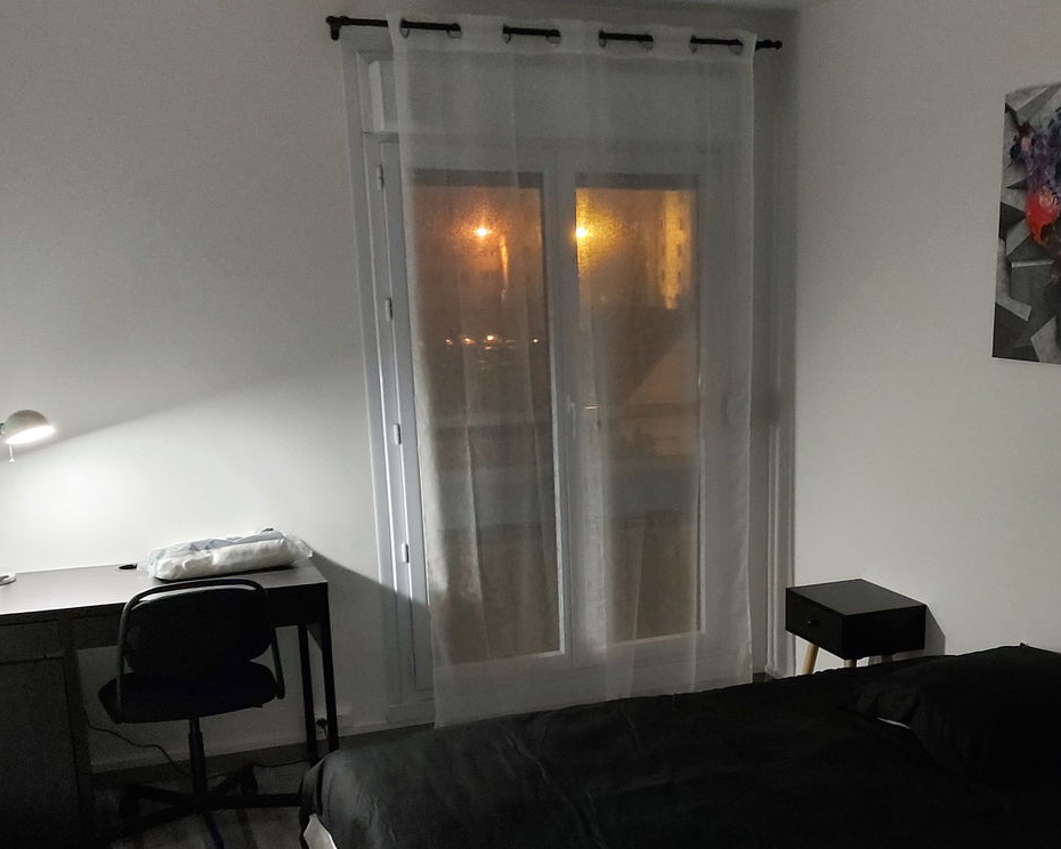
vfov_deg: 35.1
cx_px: 681
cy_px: 603
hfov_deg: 43.4
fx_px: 1319
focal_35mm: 42
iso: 640
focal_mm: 4.58
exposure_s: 1/25
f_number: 2
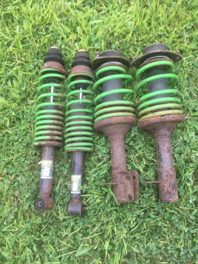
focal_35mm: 29
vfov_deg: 61.7
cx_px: 99
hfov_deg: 48.2
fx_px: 221
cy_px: 132
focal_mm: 4.15
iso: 25
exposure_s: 1/143
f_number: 2.2
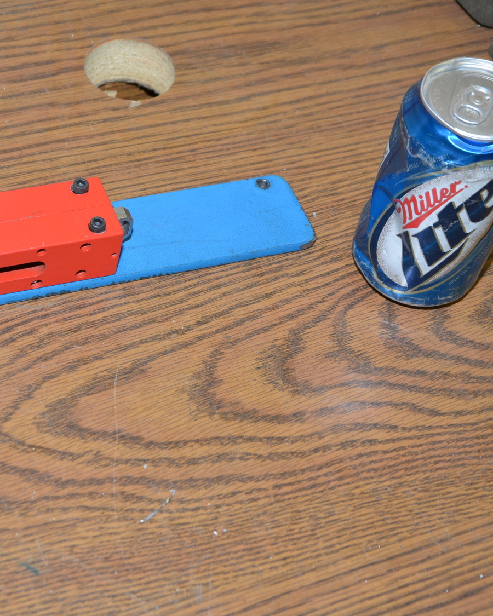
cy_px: 308
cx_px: 85
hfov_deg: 15.9
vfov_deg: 20.0
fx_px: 1746
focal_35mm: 96
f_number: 7.1
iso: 800
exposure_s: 1/60
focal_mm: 45
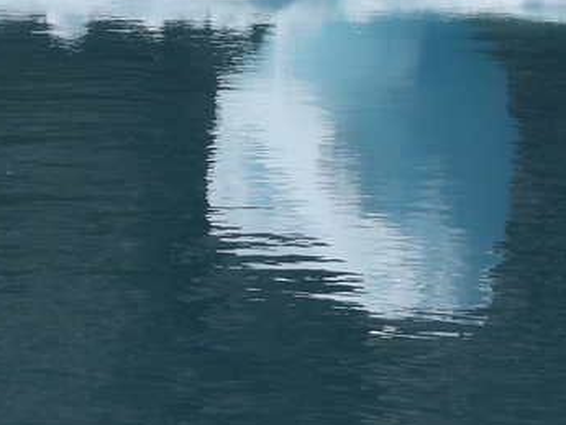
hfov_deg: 1.8
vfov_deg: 1.3
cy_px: -105
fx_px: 18205
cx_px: 112
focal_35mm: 1113
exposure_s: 1/1250
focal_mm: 53.5
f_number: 5
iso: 100
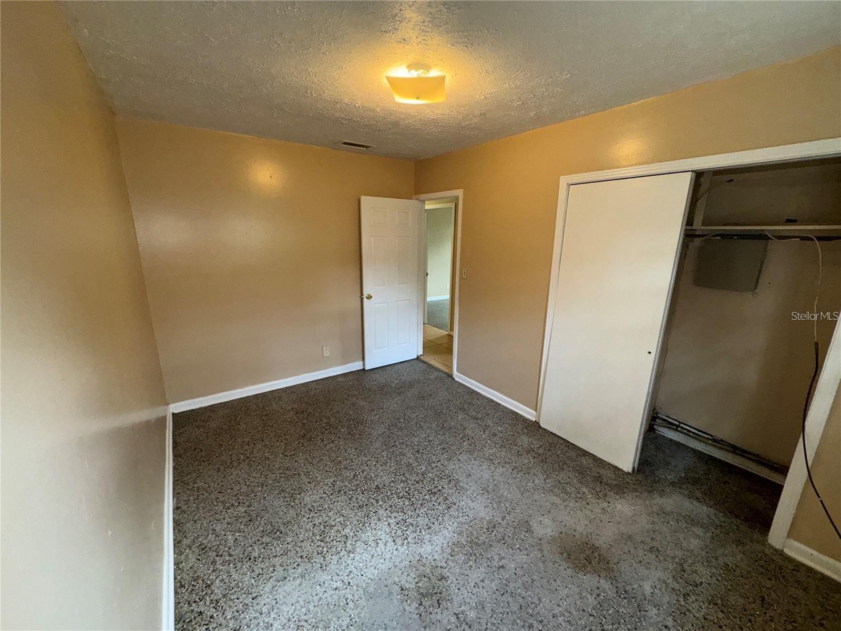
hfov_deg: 102.1
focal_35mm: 14
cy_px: 316
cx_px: 420
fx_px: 340
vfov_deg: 85.7
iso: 100
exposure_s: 1/60
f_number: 2.2
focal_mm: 2.22
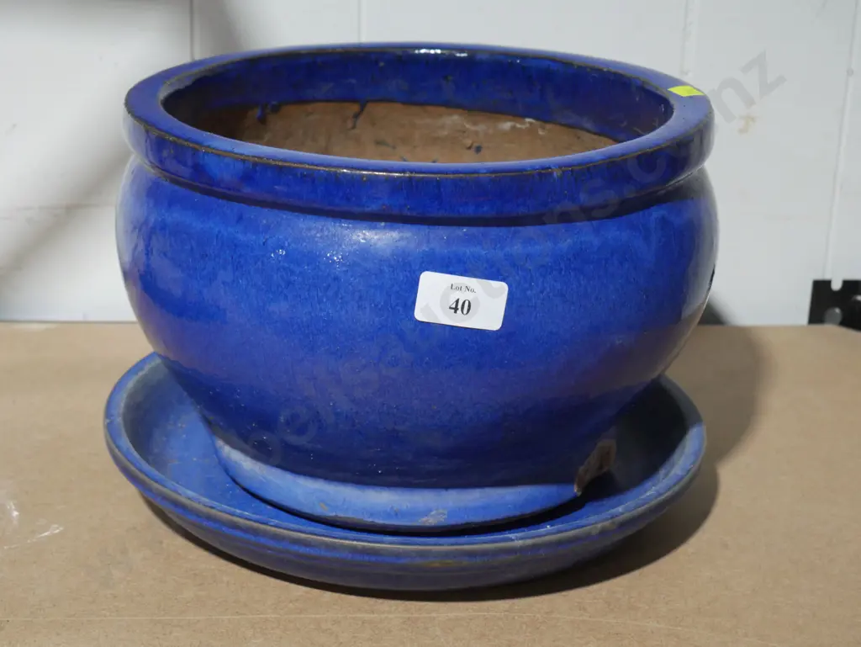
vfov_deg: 20.5
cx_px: 430
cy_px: 324
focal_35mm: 72
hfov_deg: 27.0
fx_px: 1792
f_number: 6.3
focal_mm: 36
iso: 2000
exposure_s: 1/80
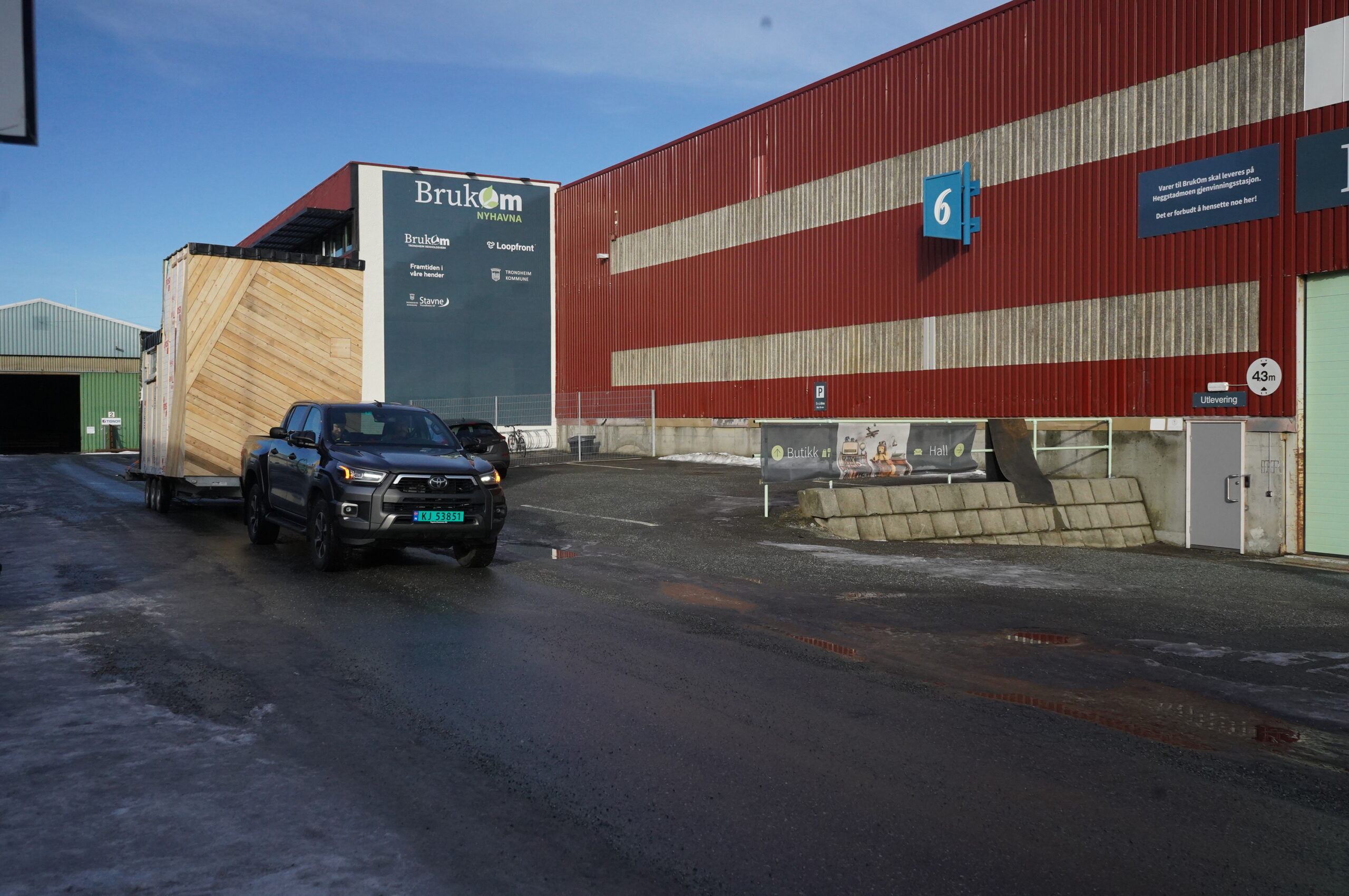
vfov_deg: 42.3
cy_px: 448
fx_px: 1161
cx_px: 674
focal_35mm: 31
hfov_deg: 60.3
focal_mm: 31
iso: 4000
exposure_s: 1/8000
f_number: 9
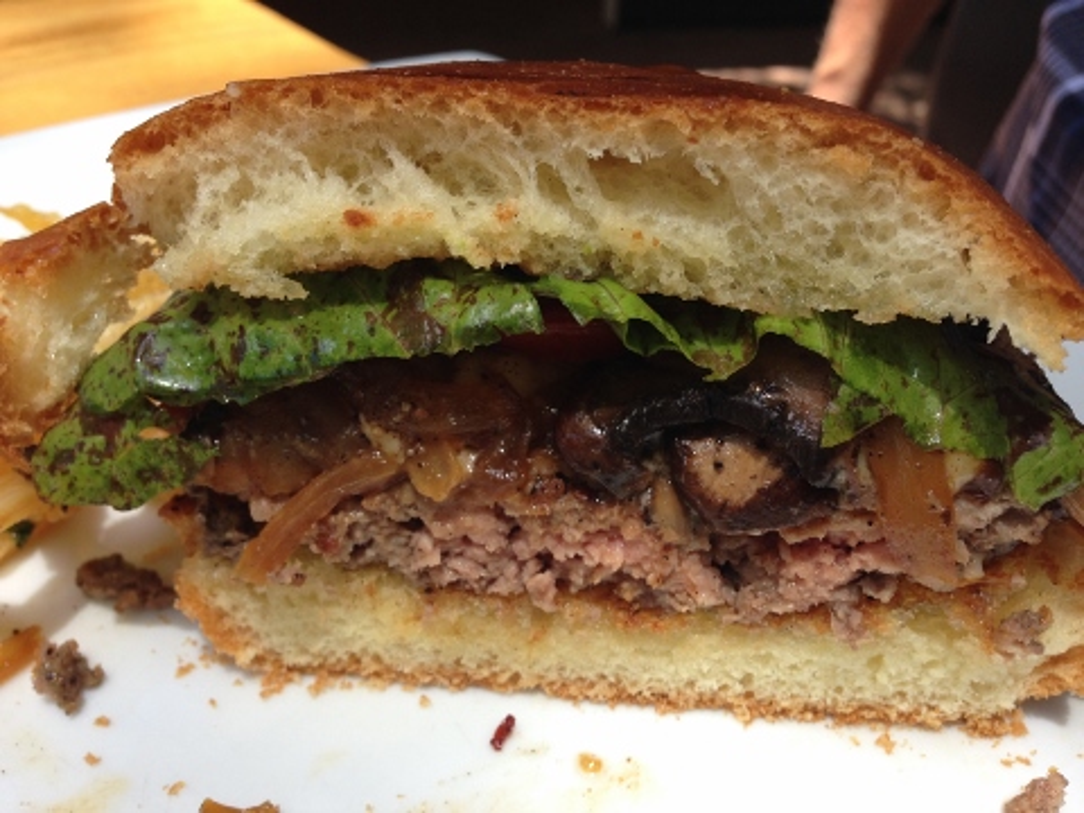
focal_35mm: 33
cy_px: 406
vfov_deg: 42.9
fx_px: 1033
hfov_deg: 55.4
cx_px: 542
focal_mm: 4.12
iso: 50
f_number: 2.4
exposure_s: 1/279
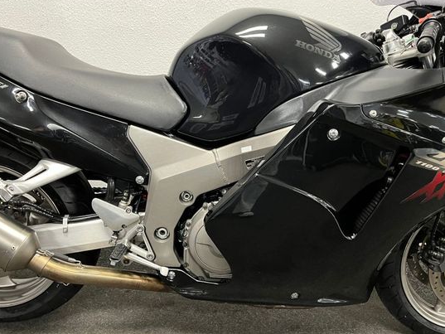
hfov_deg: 58.3
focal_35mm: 31
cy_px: 177
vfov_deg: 45.4
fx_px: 399
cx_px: 220
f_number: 1.6
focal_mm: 5.1
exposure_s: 1/50
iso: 400
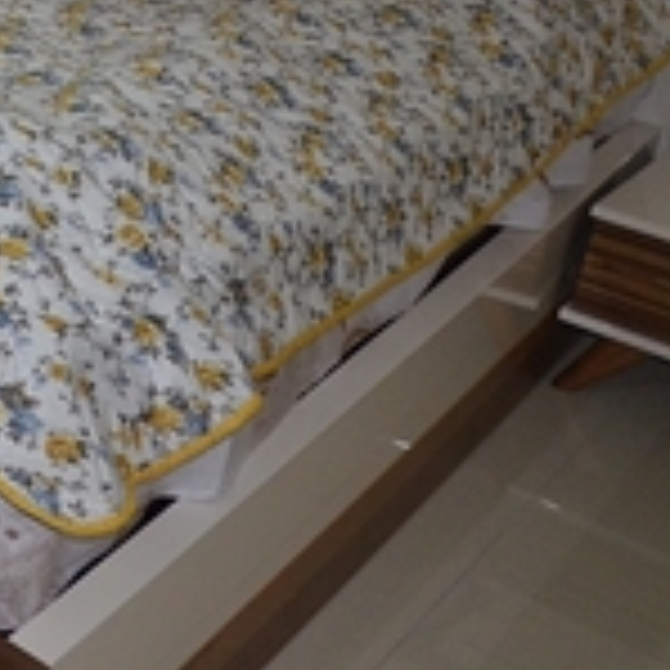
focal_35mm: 62
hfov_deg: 17.2
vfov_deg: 25.2
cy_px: -112
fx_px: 1358
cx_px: -762
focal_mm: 10
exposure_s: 1/60
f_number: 4
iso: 800
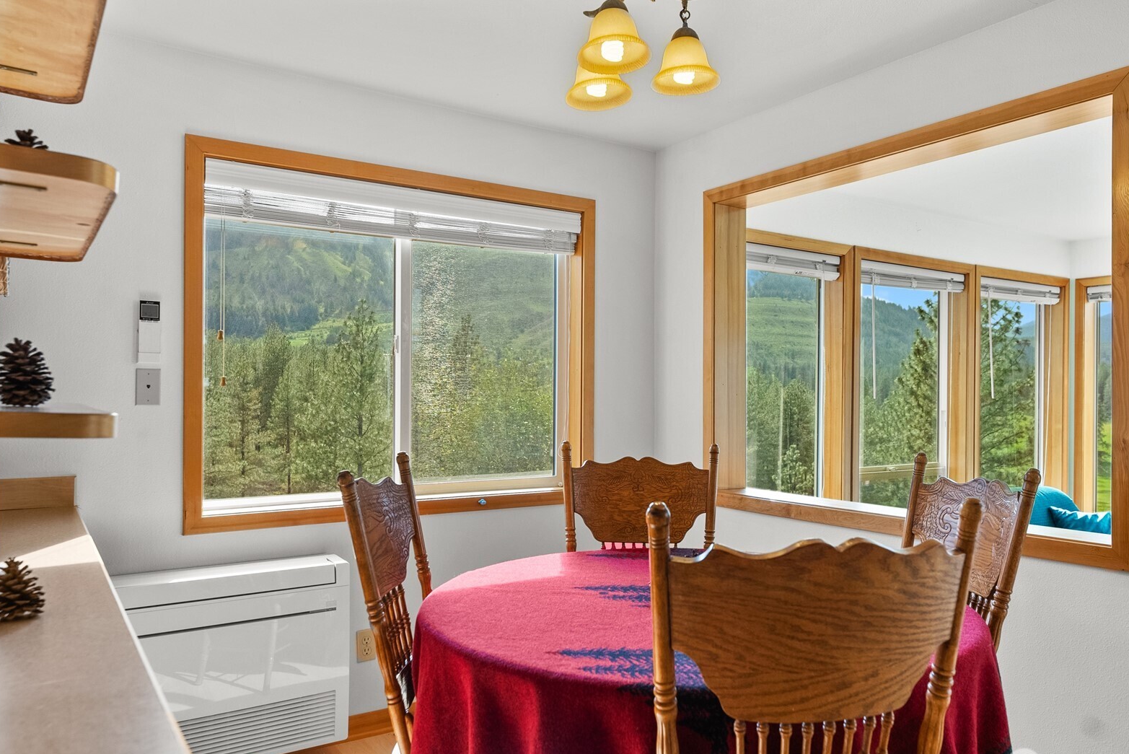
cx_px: 570
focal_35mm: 26
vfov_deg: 49.6
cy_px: 385
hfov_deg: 69.4
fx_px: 816
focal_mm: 24
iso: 400
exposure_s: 1/100
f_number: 5.6
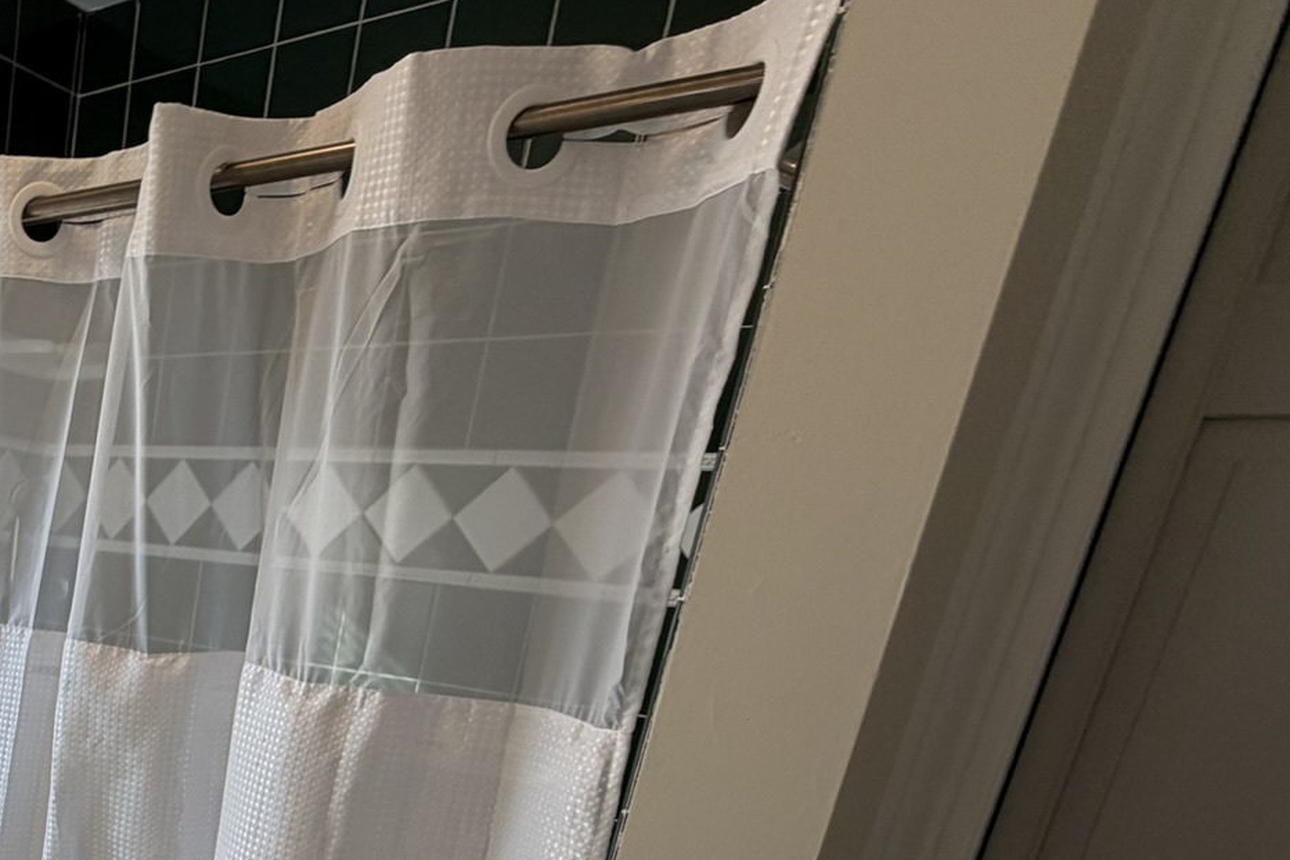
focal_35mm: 32
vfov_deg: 36.1
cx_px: 8
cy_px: 903
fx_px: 1146
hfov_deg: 48.6
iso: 32
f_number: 2.2
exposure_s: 1/120
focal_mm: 2.22
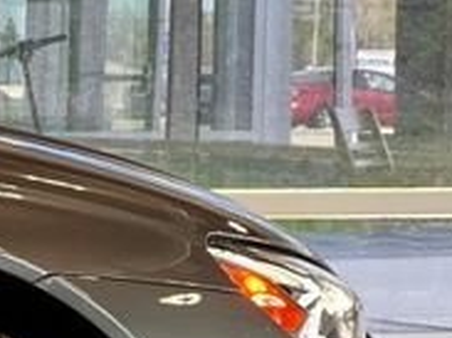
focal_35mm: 269
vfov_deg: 5.5
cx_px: -284
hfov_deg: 7.2
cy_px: 410
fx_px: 3510
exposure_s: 1/60
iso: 160
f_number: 2.8
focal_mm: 9
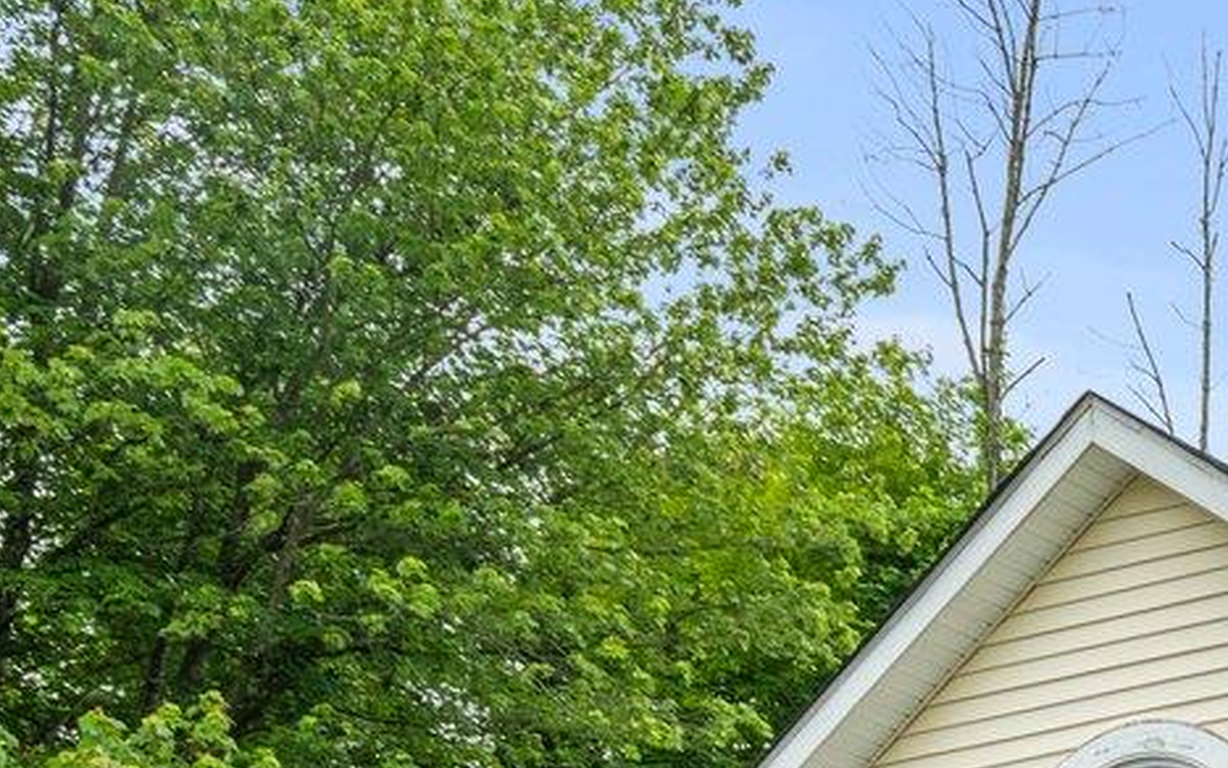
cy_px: 1532
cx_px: 1922
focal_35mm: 85
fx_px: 2845
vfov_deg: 13.3
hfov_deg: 20.3
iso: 1000
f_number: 7.1
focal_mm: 19
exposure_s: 1/160
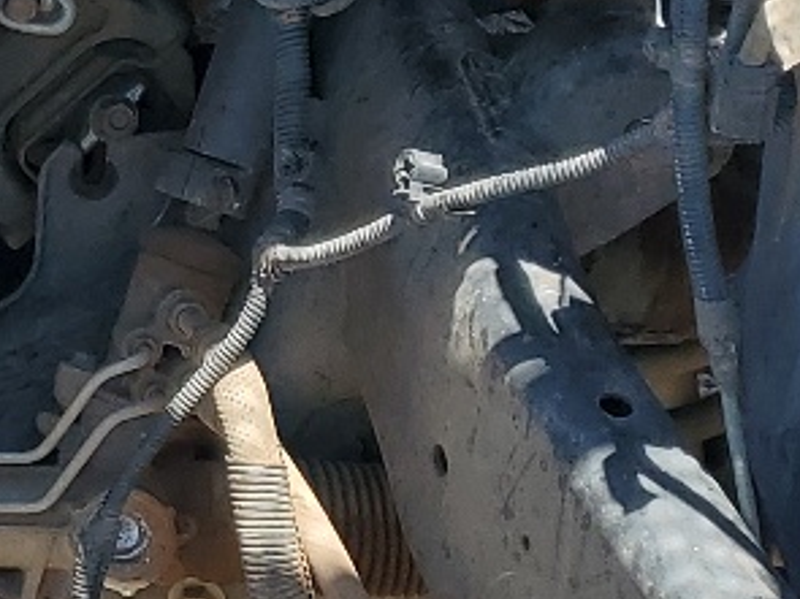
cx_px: -282
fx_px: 3257
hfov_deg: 13.4
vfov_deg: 10.3
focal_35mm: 141
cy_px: -171
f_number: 1.5
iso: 50
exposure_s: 1/1250
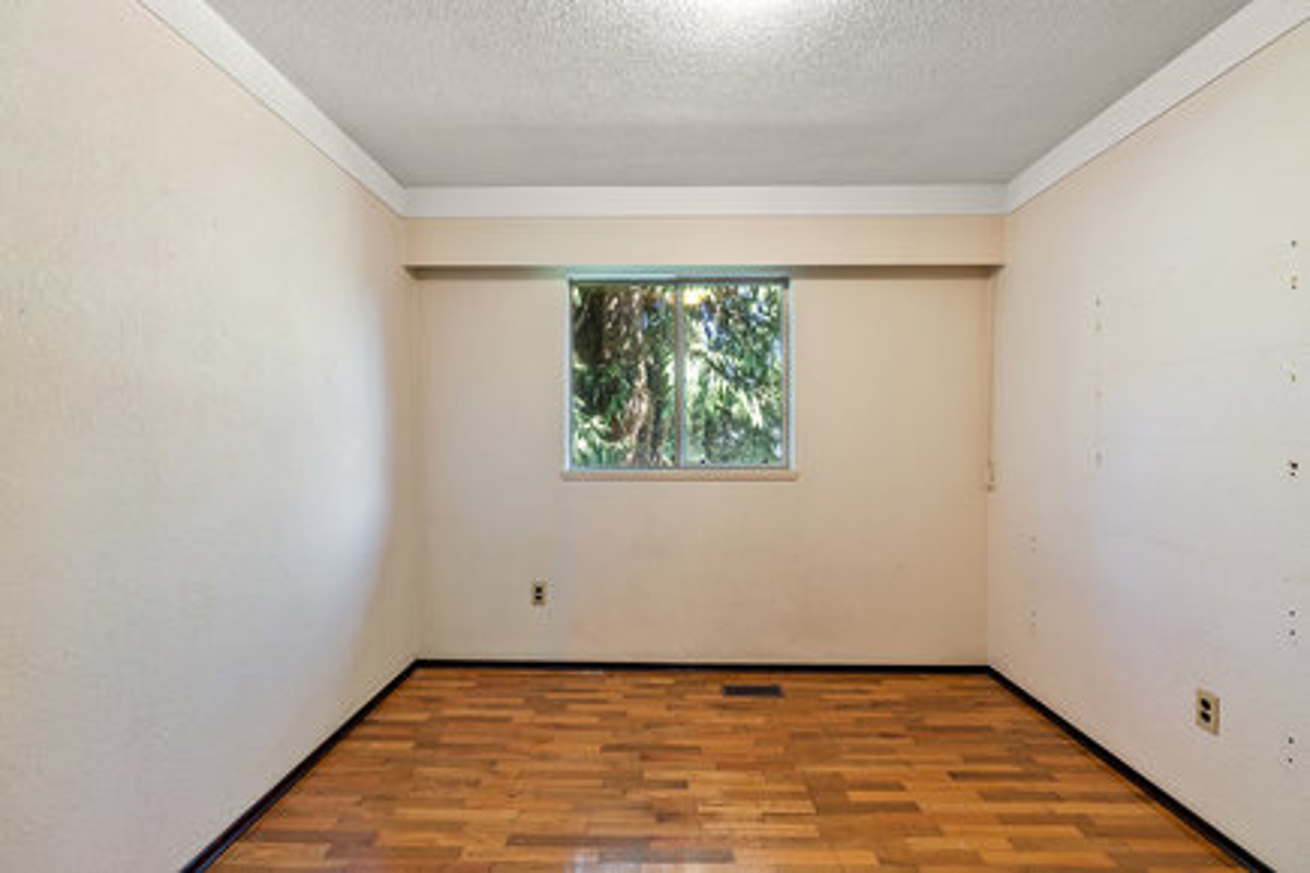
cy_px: 436
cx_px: 655
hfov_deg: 96.7
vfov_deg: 73.7
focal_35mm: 16
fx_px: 582
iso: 400
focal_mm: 16
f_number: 7.1
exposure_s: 1/2
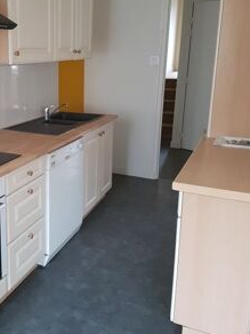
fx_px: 366
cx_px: 71
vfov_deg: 48.7
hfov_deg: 37.0
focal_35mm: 38
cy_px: 137
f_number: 1.7
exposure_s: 1/50
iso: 400
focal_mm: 4.2
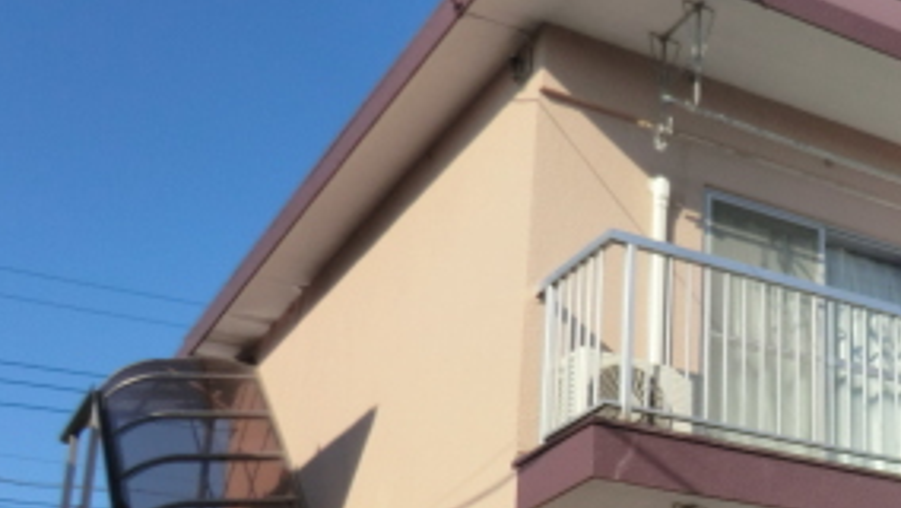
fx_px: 1410
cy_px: 479
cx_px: 926
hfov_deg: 32.3
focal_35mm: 59
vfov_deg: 19.9
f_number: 3.2
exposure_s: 1/1000
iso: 80
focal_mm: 4.3
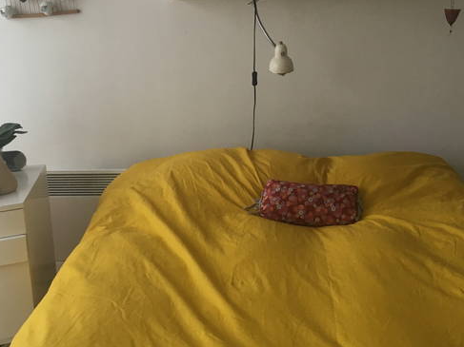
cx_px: 247
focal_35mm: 47
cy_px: 143
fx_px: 630
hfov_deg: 40.4
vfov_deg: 30.8
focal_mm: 4.15
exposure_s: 1/33
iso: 40
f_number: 2.2
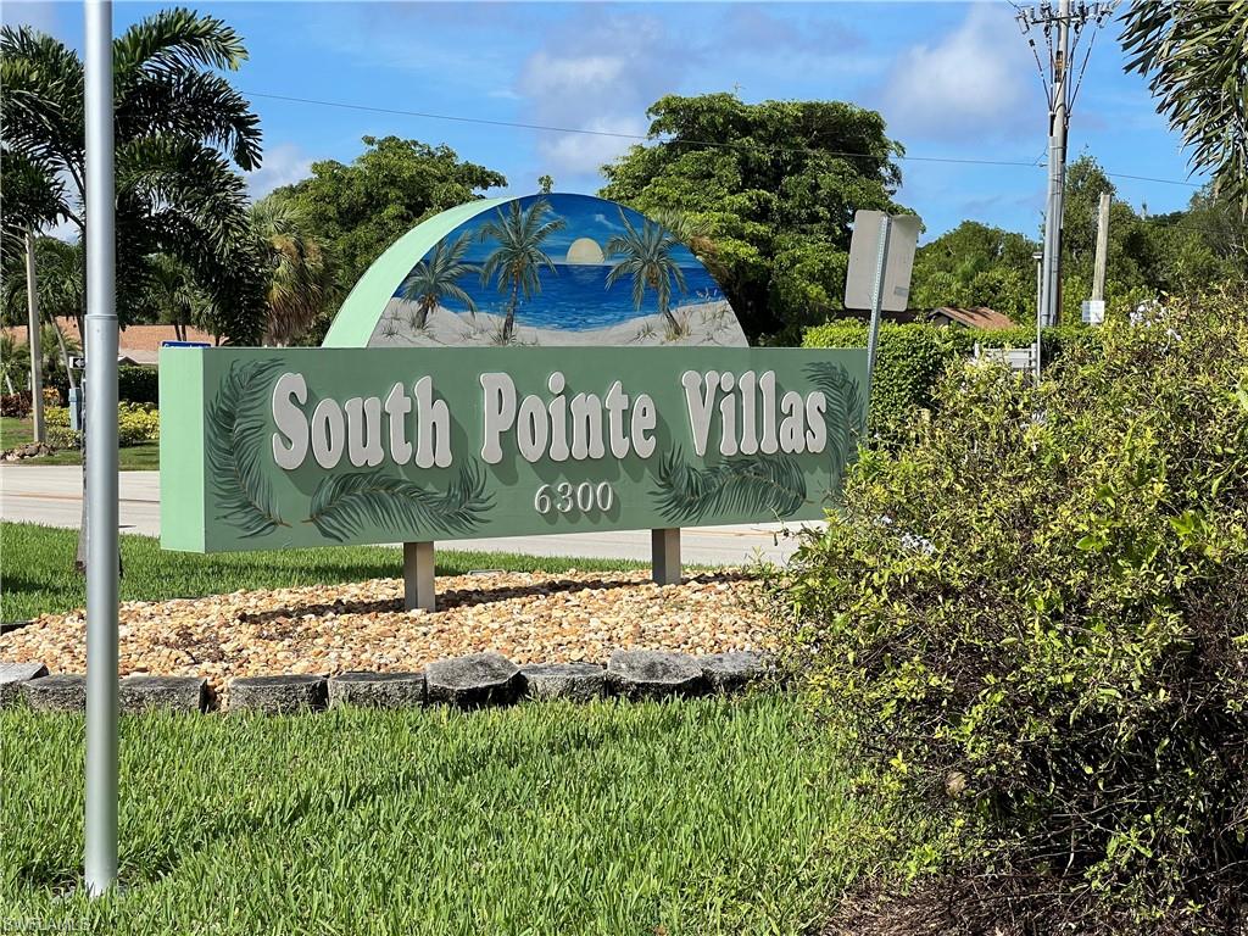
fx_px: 2776
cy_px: 468
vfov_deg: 19.1
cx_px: 624
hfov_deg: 25.3
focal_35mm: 77
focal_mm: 9
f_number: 2.8
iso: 32
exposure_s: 1/834
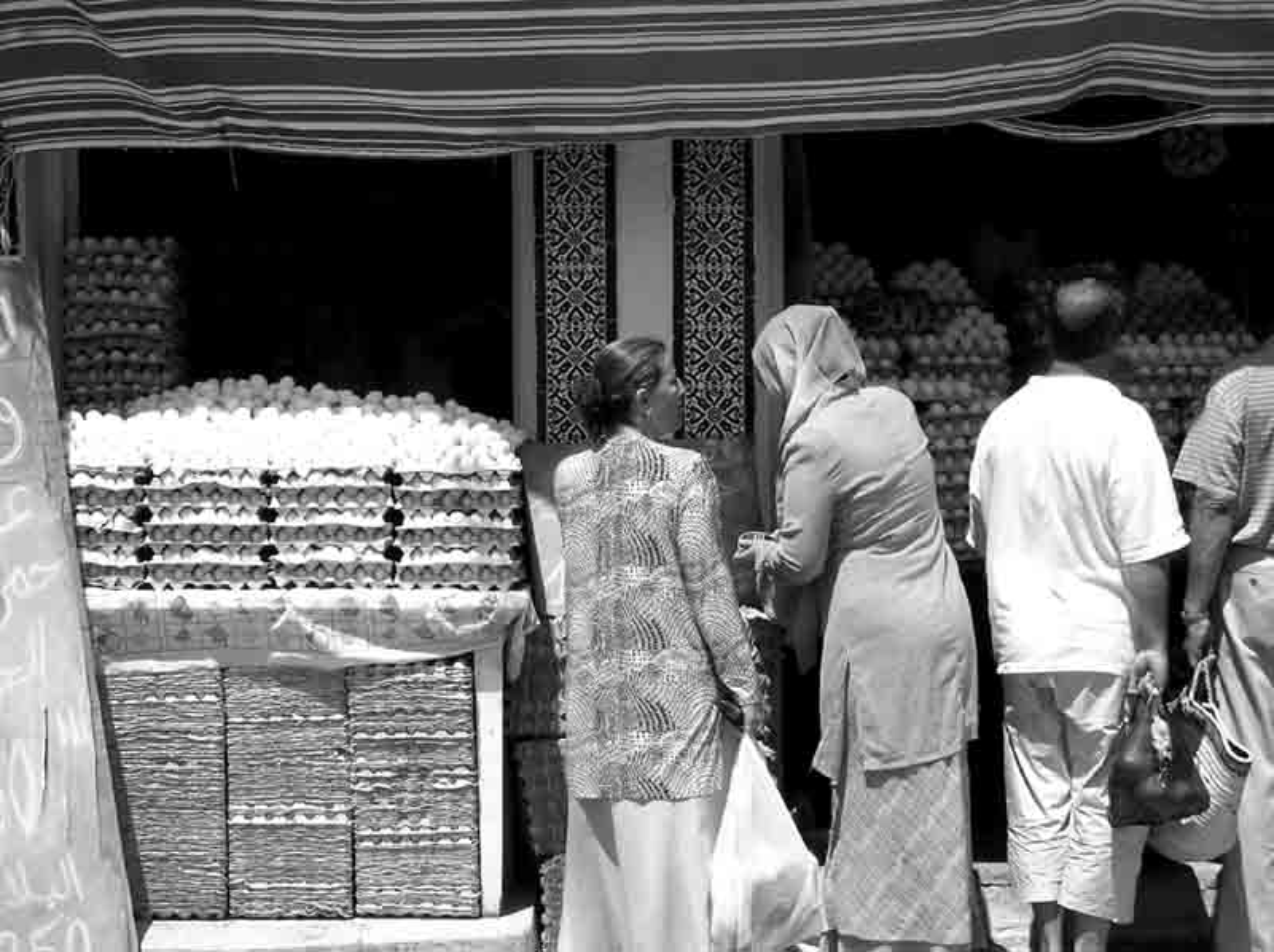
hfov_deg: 27.8
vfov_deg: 21.0
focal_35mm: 70
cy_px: 476
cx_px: 637
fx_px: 2573
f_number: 6.6
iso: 50
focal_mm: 11.7
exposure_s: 1/193
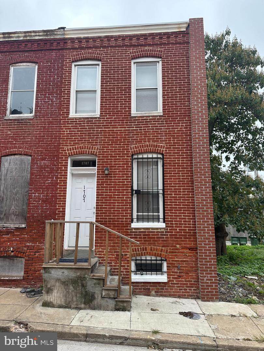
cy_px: 176
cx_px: 132
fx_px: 244
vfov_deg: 71.6
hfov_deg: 56.8
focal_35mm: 24
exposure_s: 1/785
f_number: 1.78
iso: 80
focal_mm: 6.86
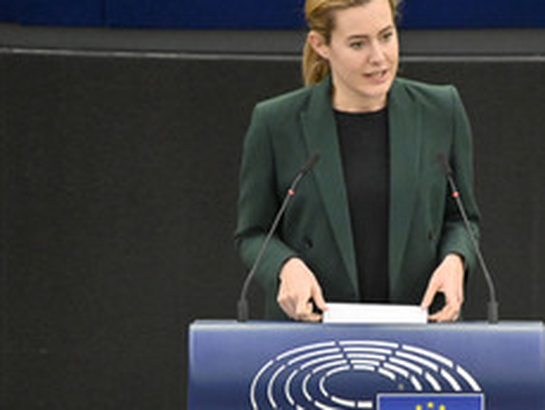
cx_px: 372
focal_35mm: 939
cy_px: 273
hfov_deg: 2.1
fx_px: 14799
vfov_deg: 1.6
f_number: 6.3
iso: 6400
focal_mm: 500
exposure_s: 1/400
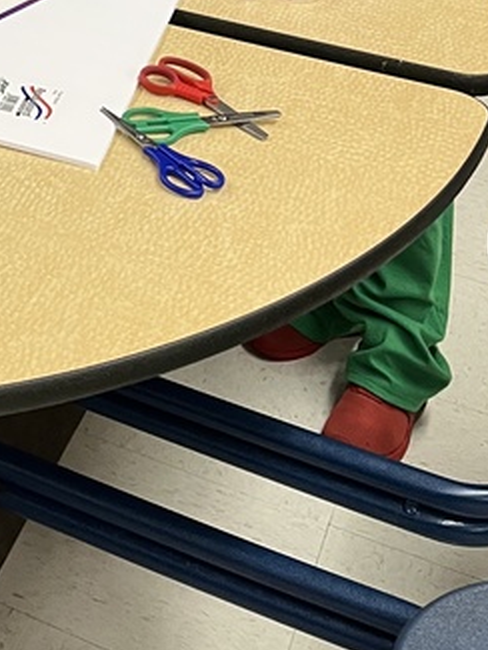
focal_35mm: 82
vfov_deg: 21.0
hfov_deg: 16.3
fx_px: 1540
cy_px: -260
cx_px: -266
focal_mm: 5.1
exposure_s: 1/60
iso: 100
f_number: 1.6
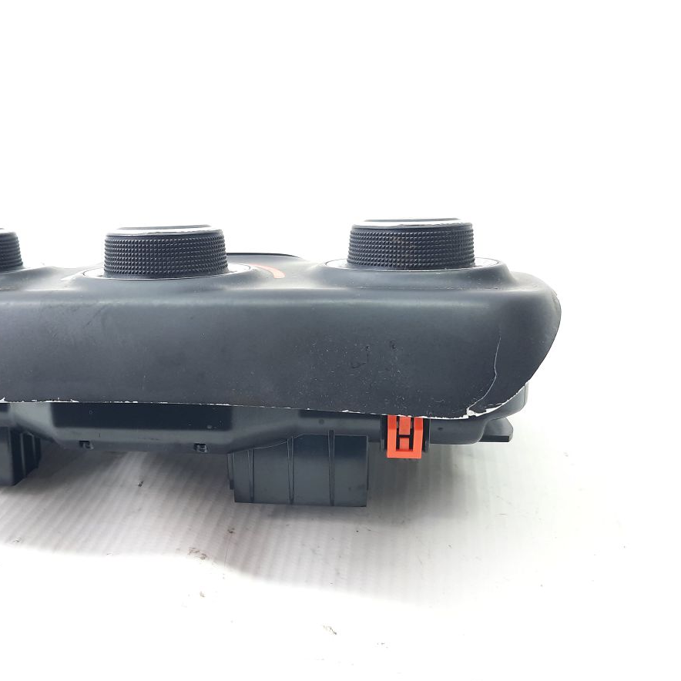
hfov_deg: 53.0
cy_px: 341
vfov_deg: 54.0
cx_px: 230
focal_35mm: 30
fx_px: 668
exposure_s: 1/50
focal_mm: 4.6
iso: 200
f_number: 2
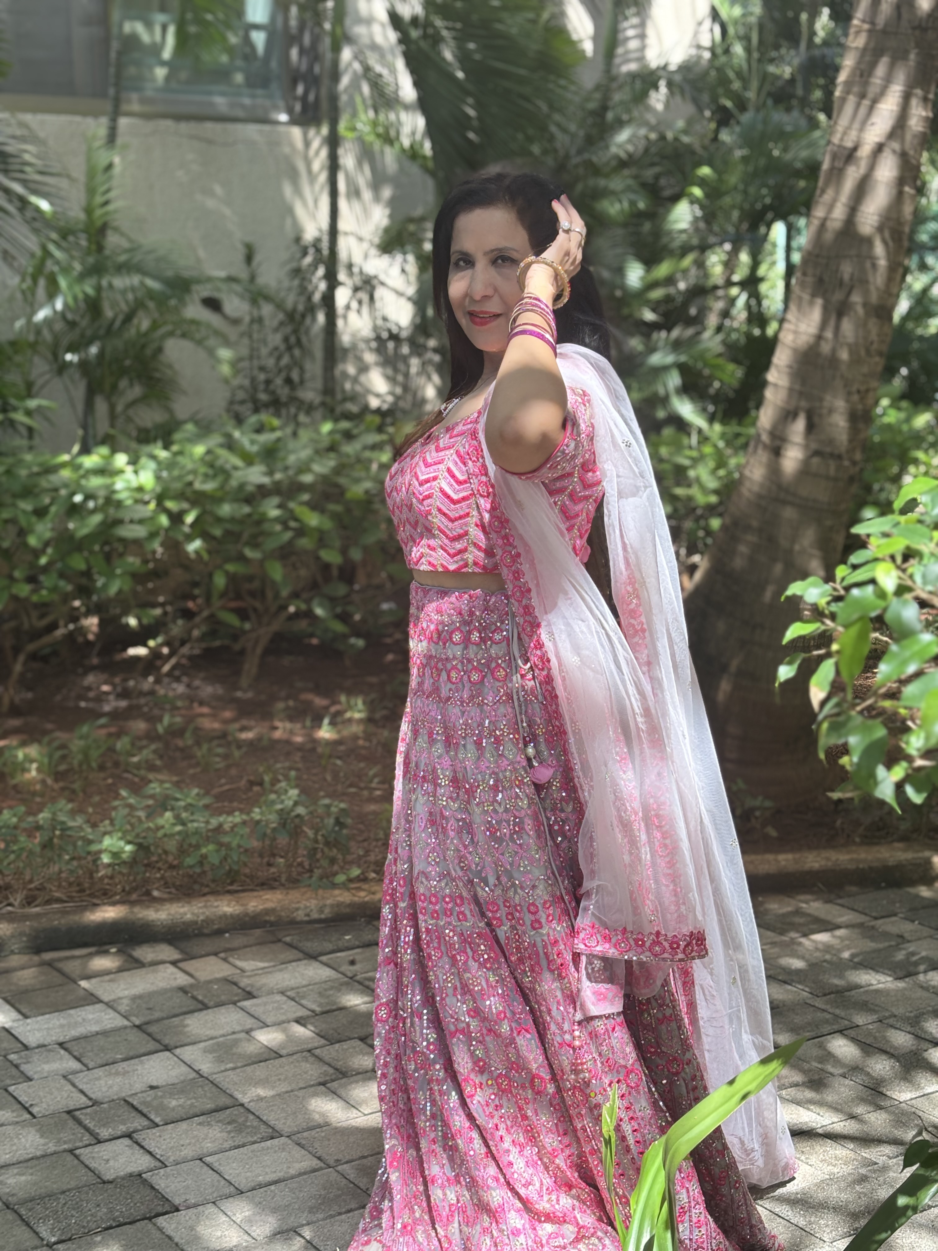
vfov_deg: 36.8
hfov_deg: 28.0
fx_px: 1879
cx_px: 469
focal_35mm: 52
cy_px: 626
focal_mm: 5.96
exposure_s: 1/209
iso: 32
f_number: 1.6
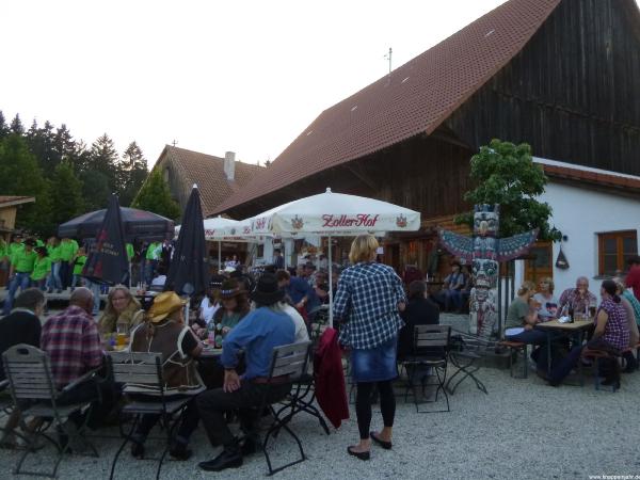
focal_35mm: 25
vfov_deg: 54.9
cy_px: 240
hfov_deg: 69.4
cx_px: 320
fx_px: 462
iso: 250
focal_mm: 4.5
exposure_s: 1/60
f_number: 3.1
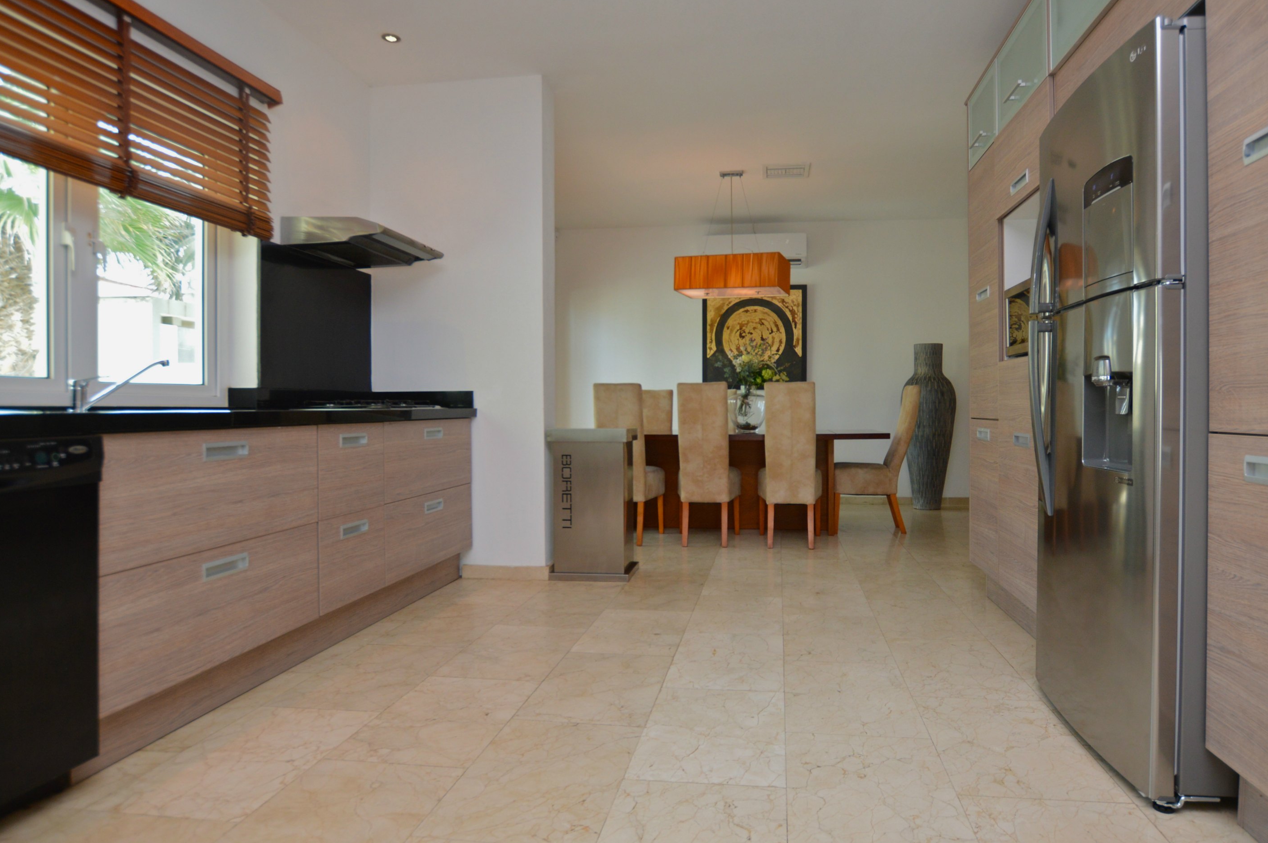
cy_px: 415
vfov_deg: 61.1
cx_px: 686
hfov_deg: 83.0
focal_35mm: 20
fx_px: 714
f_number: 4.5
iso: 400
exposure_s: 1/80
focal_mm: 11.5
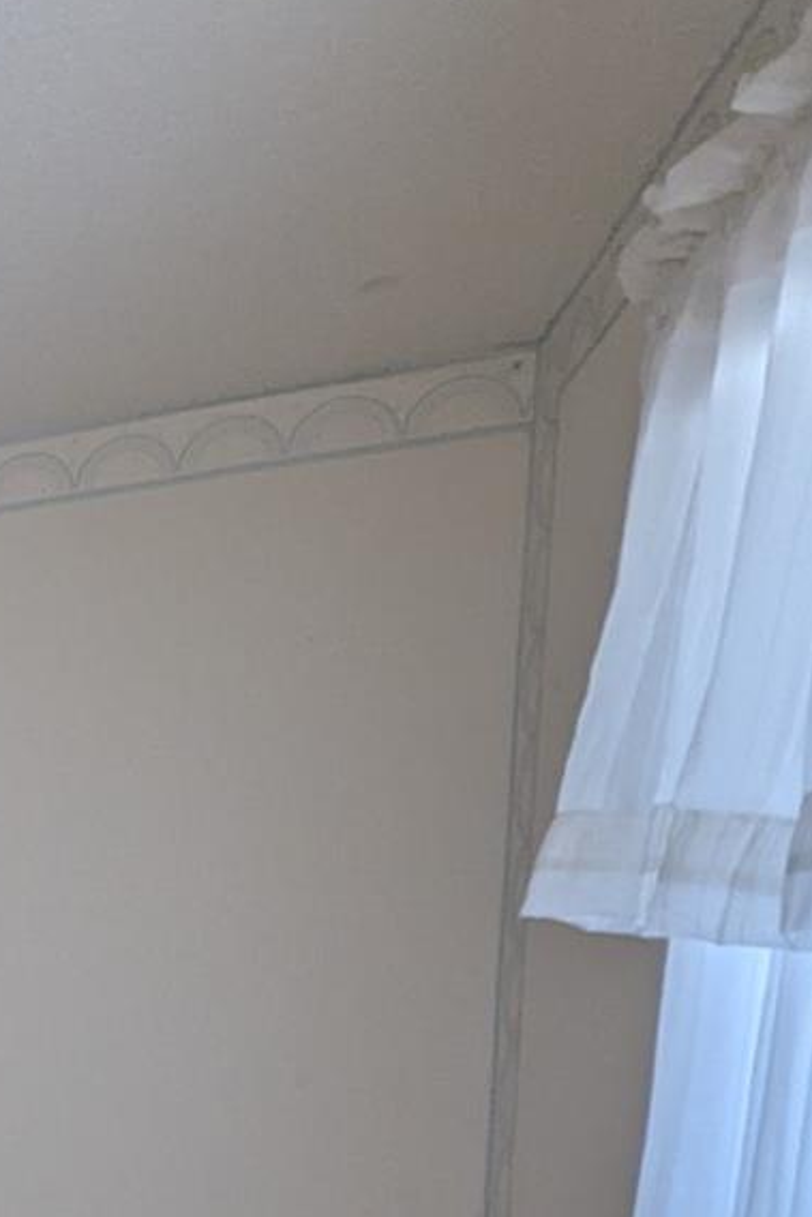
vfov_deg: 46.1
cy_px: 1084
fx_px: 1285
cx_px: -688
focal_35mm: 38
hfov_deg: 21.3
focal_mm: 1.95
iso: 121
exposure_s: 1/23.8
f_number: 2.2
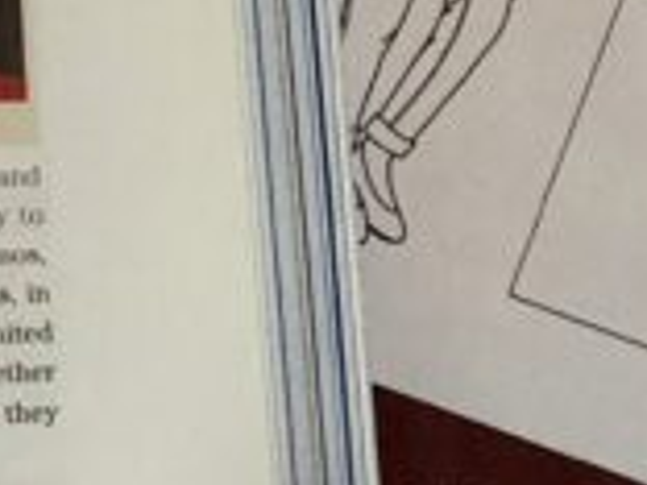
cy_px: -319
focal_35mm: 267
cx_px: 697
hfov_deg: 7.4
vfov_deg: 5.5
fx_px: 4990
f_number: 2.4
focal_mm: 6
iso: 160
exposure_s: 1/13
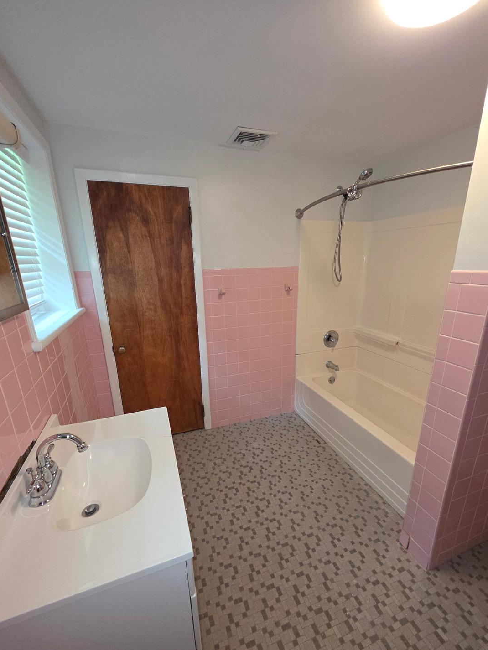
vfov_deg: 102.0
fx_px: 263
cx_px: 247
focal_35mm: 14
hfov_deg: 85.7
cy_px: 343
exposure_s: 1/60
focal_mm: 2.2
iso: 160
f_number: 1.9
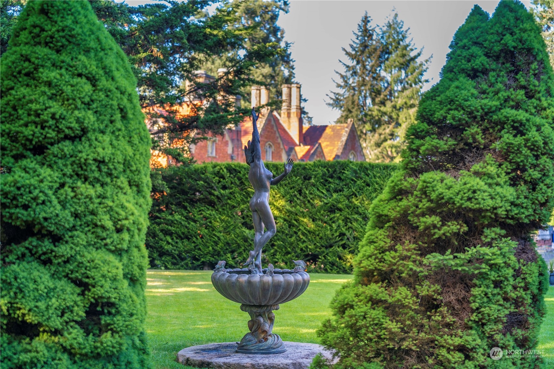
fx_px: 1077
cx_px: 277
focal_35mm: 70
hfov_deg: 28.8
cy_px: 184
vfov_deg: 19.5
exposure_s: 1/80
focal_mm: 70
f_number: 2.8
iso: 200
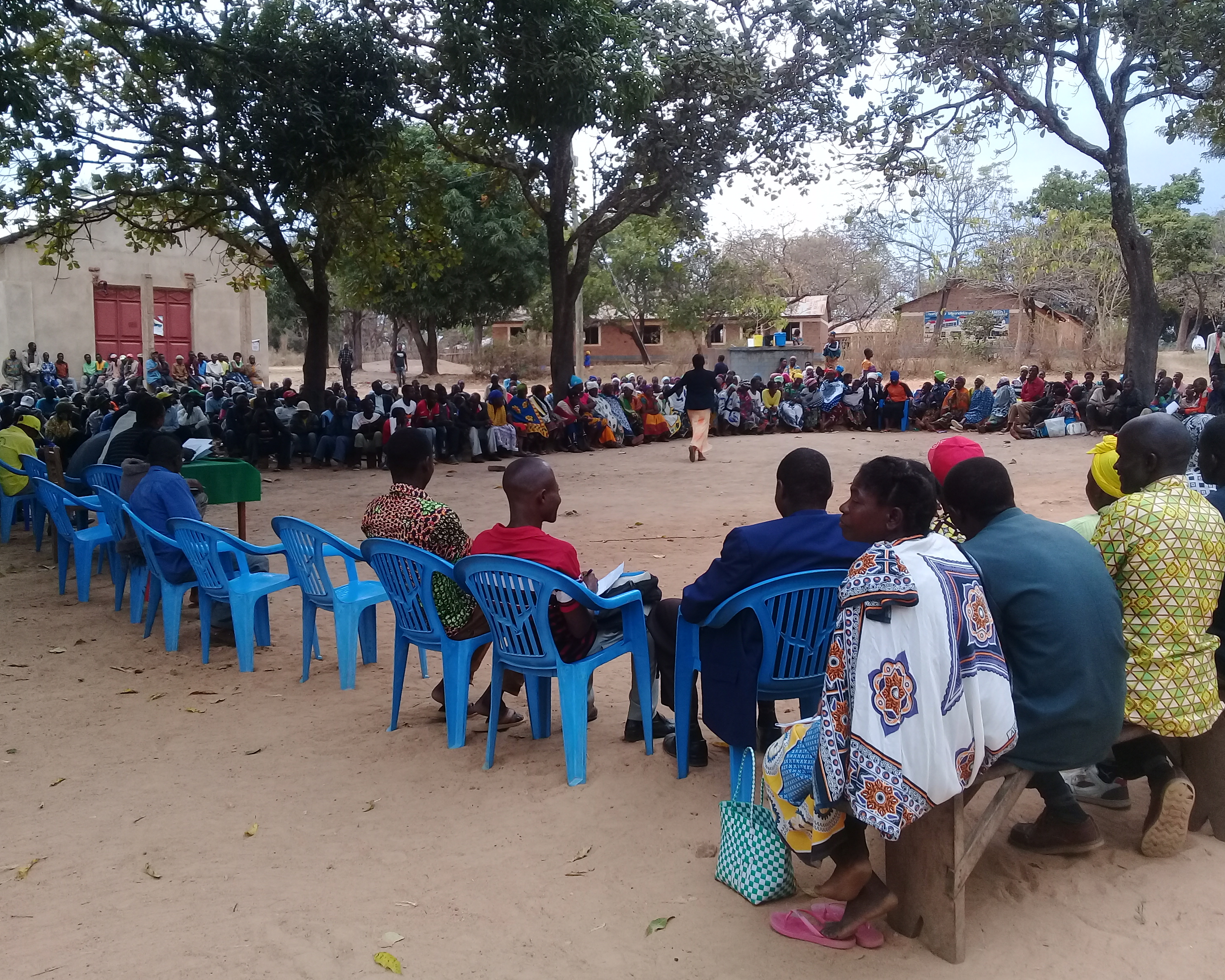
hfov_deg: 54.2
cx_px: 624
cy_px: 500
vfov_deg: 44.5
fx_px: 1196
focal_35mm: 33
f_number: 2.2
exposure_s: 1/280
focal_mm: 3.3
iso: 50
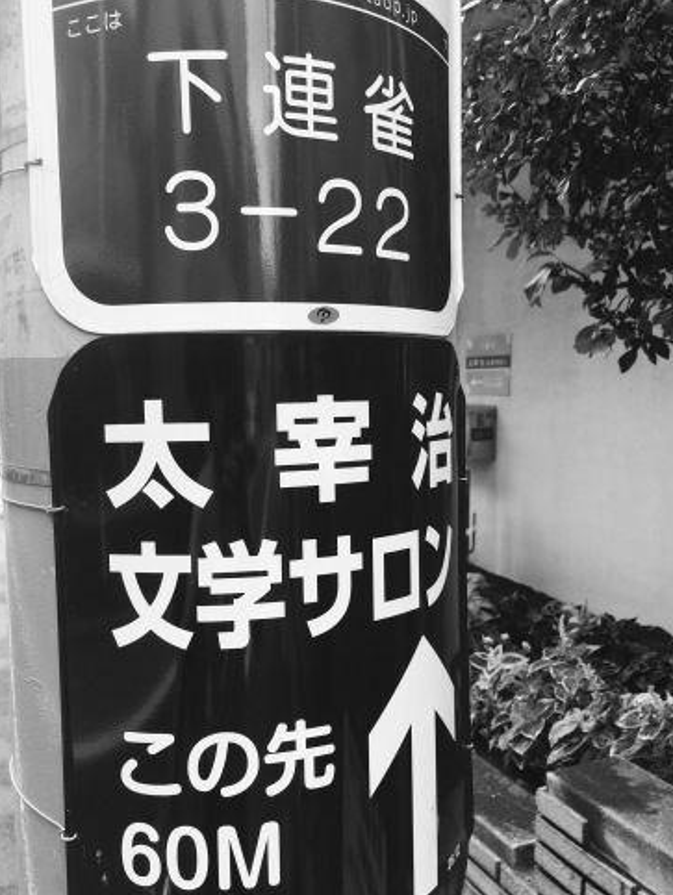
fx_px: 777
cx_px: 327
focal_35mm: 30
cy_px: 458
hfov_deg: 46.8
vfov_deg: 59.9
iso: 32
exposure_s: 1/342
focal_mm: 4.15
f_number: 2.2
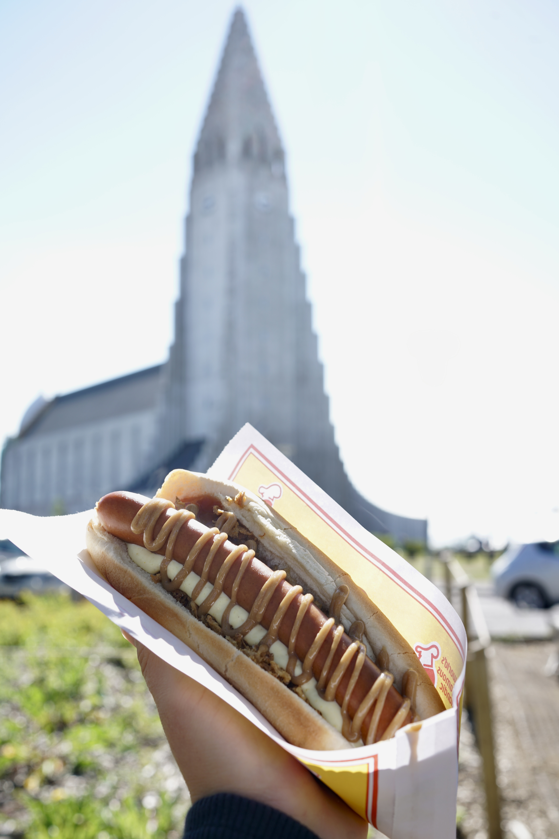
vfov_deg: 54.4
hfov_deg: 37.9
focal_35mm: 35
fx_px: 815
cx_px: 280
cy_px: 420
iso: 100
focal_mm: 35
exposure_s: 1/100
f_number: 7.1
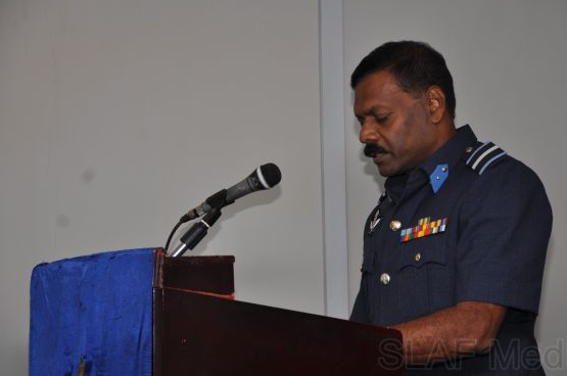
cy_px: 189
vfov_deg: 9.4
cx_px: 305
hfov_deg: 14.1
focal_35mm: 146
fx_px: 2296
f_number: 6.7
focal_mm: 90
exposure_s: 1/125
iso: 200
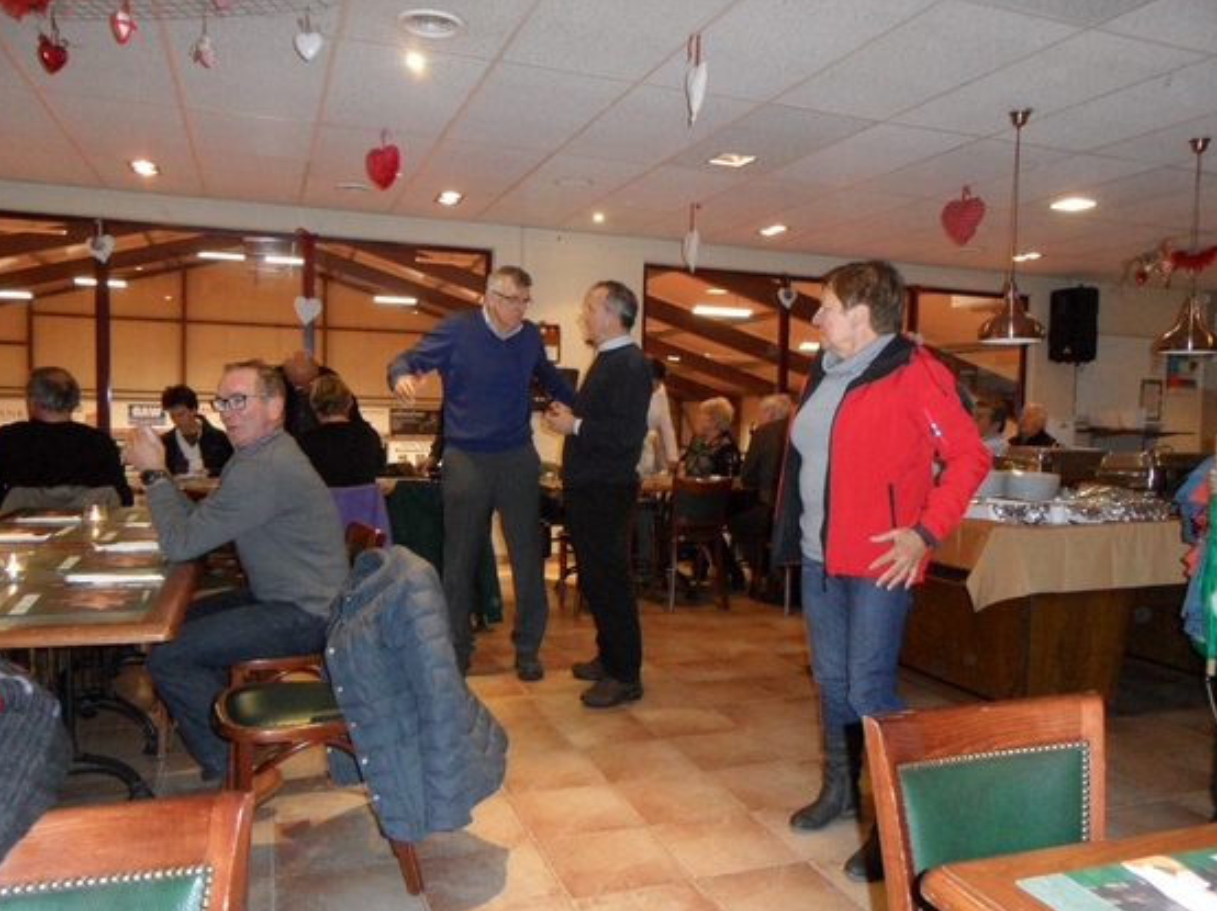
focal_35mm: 26
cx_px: 635
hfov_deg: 67.3
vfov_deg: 53.0
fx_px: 914
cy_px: 474
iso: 480
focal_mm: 3.9
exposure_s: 1/30
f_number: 3.2
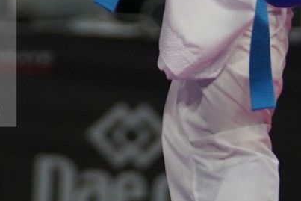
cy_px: -207
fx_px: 8882
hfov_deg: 1.9
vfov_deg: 1.3
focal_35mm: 1062
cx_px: -53
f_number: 2.8
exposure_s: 1/1000
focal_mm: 159
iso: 800
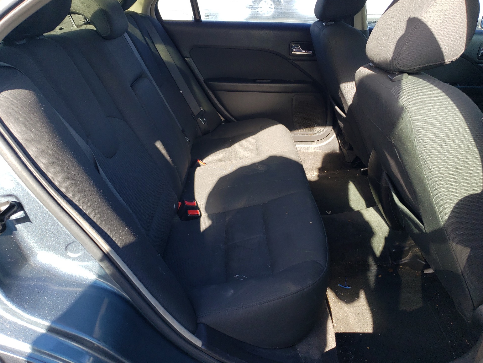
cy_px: 178
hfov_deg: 65.3
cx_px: 245
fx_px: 377
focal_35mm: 27
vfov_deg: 51.4
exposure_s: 1/370
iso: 50
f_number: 1.5
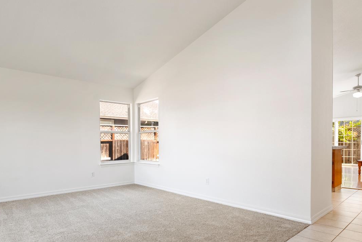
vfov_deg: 59.4
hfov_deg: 80.6
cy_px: 129
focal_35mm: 21
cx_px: 152
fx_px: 211
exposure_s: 1/8
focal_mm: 10
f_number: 8
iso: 400
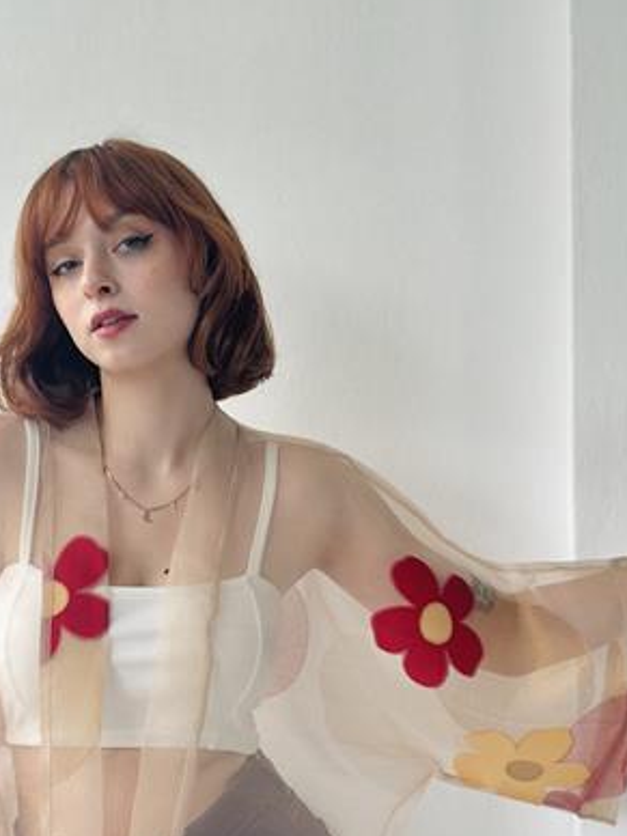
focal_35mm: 66
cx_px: 274
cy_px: 540
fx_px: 1594
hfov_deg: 22.2
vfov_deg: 29.2
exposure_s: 1/463
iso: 80
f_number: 1.78
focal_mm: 6.86
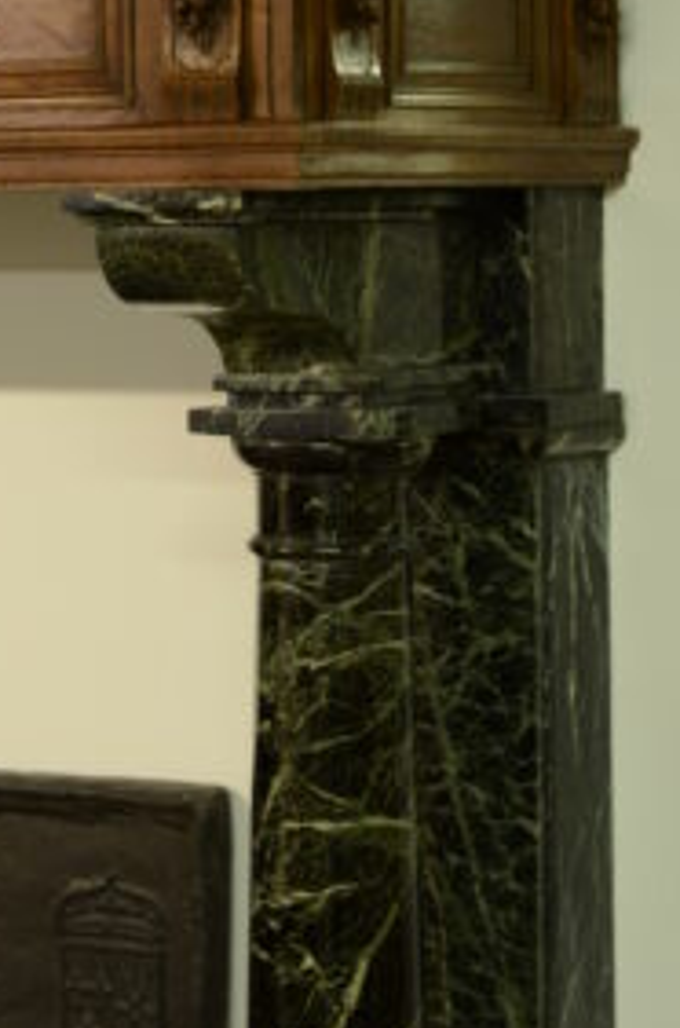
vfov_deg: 16.9
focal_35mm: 121
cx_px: 322
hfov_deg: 11.3
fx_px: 3445
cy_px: 269
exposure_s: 1/2
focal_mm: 50
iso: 100
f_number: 4.5
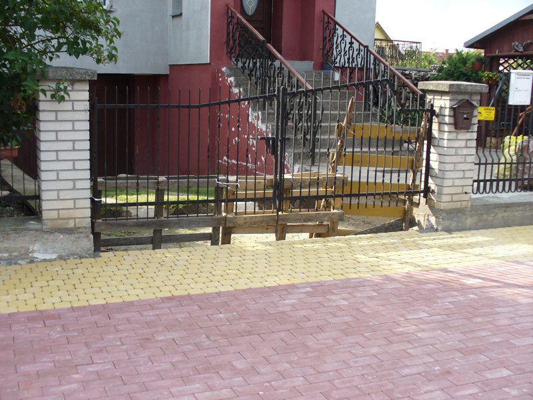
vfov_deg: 34.3
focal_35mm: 42
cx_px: 266
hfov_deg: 44.8
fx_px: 647
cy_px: 200
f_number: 2.9
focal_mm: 7
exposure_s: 1/500
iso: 100
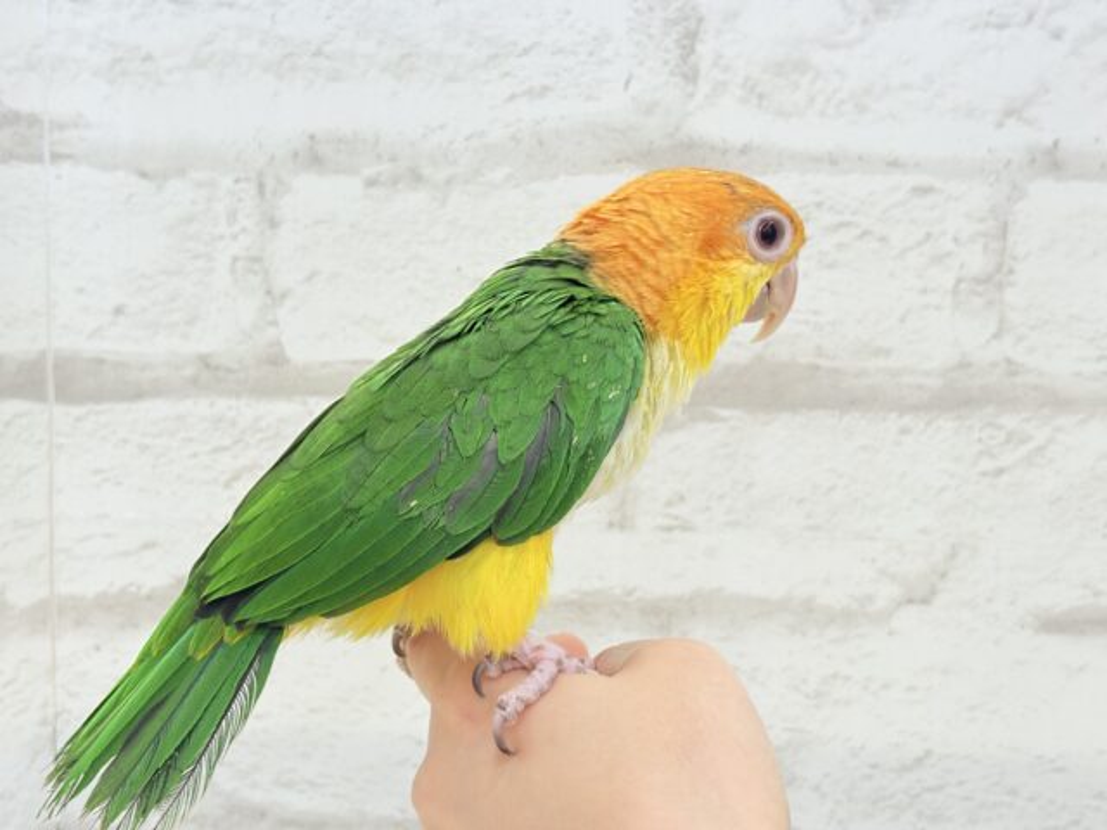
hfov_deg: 36.8
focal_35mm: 52
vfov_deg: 28.0
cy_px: 415
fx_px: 1663
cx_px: 554
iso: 40
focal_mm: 5.96
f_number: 1.6
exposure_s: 1/50
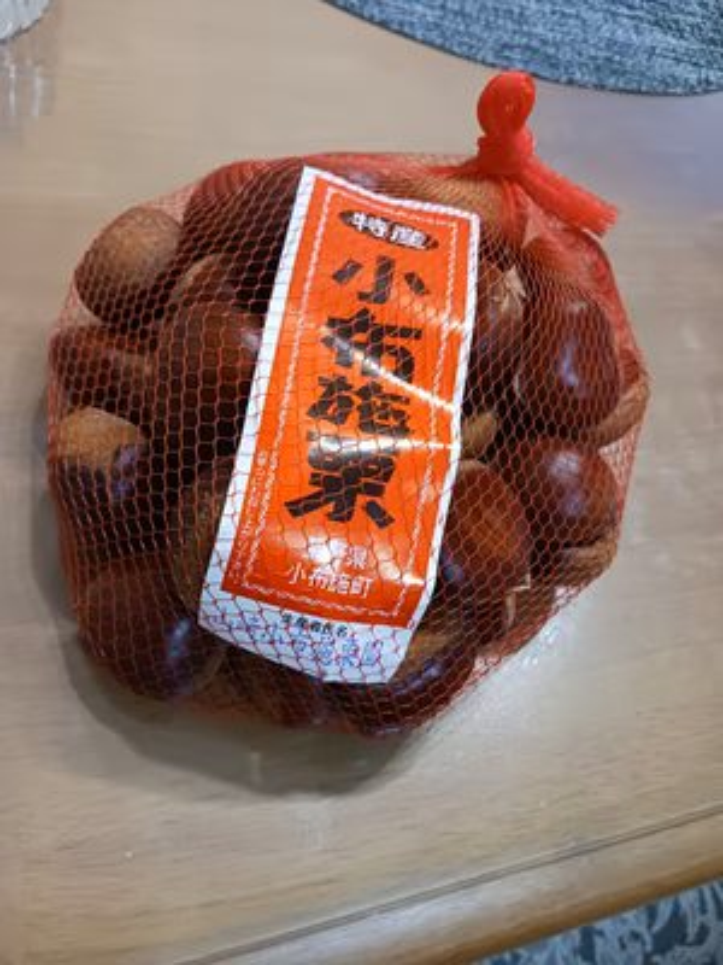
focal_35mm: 27
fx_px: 752
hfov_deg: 51.4
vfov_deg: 65.3
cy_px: 482
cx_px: 362
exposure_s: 1/25
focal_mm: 4
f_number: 1.8
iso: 320
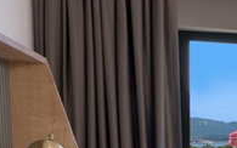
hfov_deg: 17.7
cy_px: 150
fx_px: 485
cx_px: 491
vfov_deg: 17.0
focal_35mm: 75
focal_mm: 14
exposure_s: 1.6
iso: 100
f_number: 11
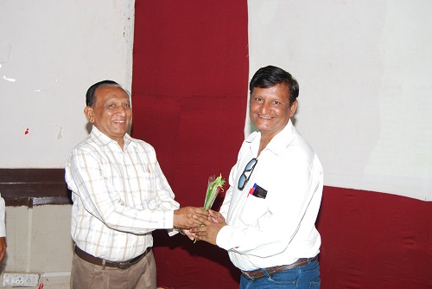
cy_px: 144
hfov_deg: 41.1
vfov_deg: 28.1
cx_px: 216
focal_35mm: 48
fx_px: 576
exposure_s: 1/100
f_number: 6.3
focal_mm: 32
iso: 400
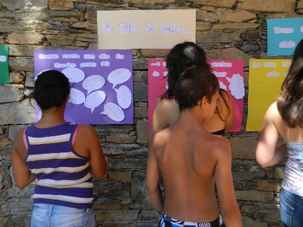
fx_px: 219
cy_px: 114
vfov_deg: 54.9
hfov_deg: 69.4
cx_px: 152
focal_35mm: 25
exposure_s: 1/250
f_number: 3.1
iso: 80
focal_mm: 4.5
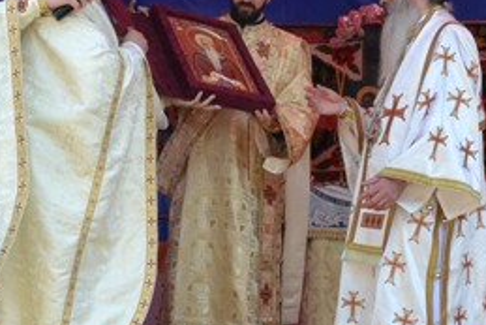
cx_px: 274
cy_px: 179
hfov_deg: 27.3
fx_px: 1000
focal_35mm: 74
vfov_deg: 18.4
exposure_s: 1/1000
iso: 1600
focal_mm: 20
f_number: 7.1
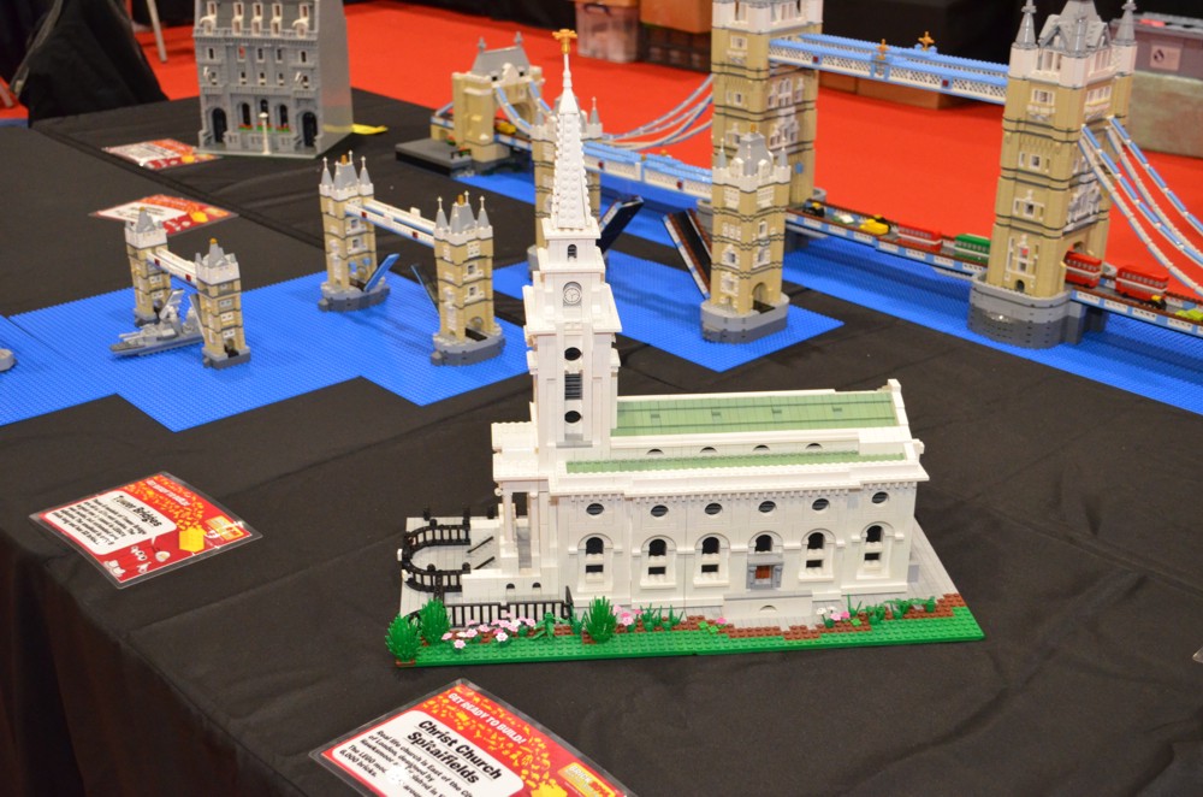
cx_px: 602
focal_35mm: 42
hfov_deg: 46.5
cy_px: 398
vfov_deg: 31.7
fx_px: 1400
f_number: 4.5
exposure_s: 1/60
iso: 2800
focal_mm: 28
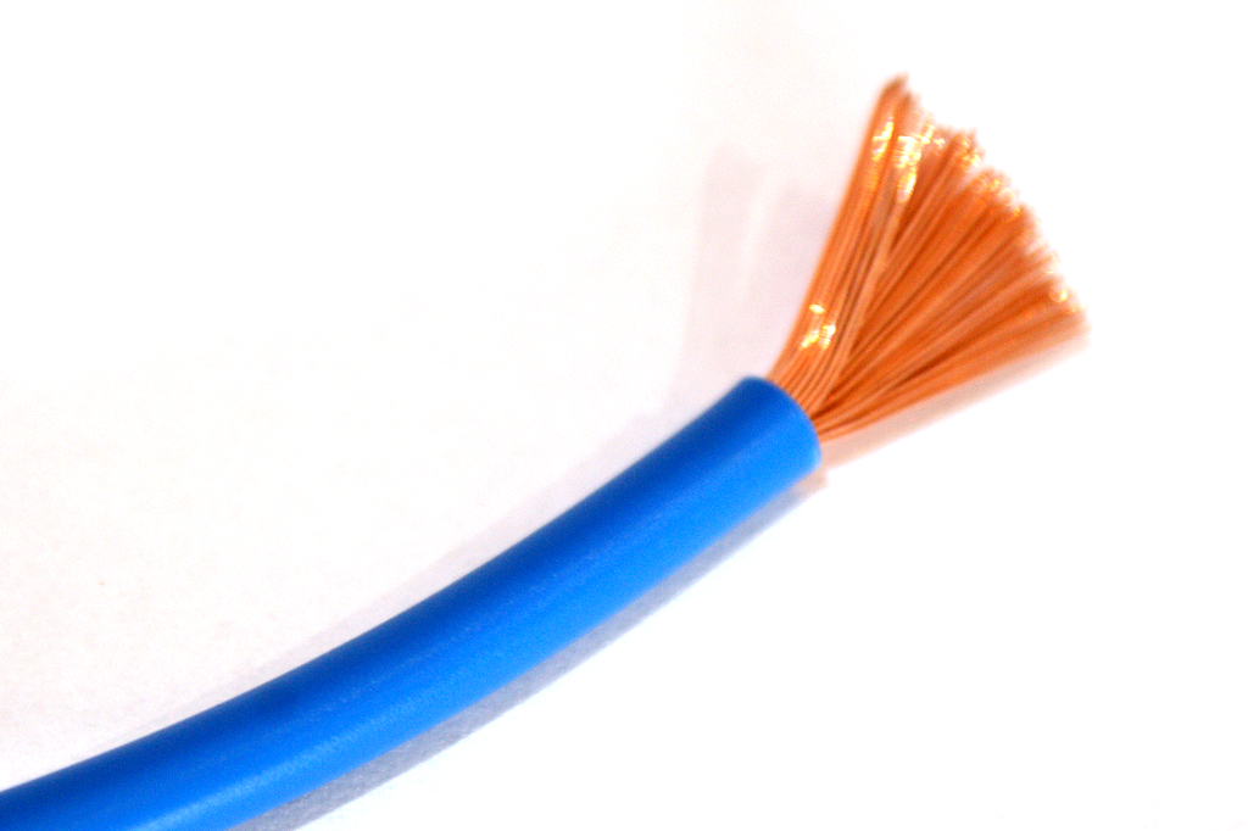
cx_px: 624
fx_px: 3639
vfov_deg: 13.0
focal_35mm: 105
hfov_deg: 19.5
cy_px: 416
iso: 400
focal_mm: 70
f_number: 5.6
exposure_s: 1/25
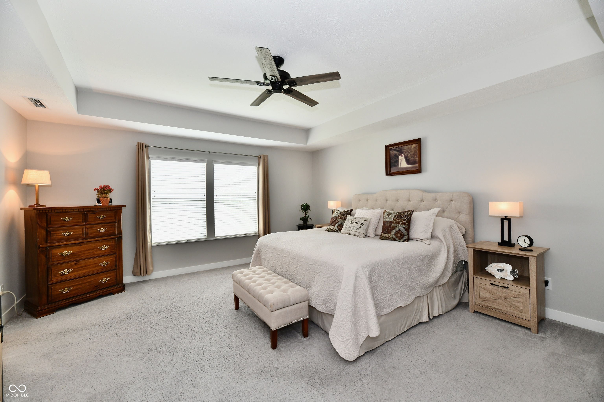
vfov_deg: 81.2
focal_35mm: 14
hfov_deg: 104.3
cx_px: 302
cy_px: 201
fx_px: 235
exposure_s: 1/80
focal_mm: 14
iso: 640
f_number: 6.3
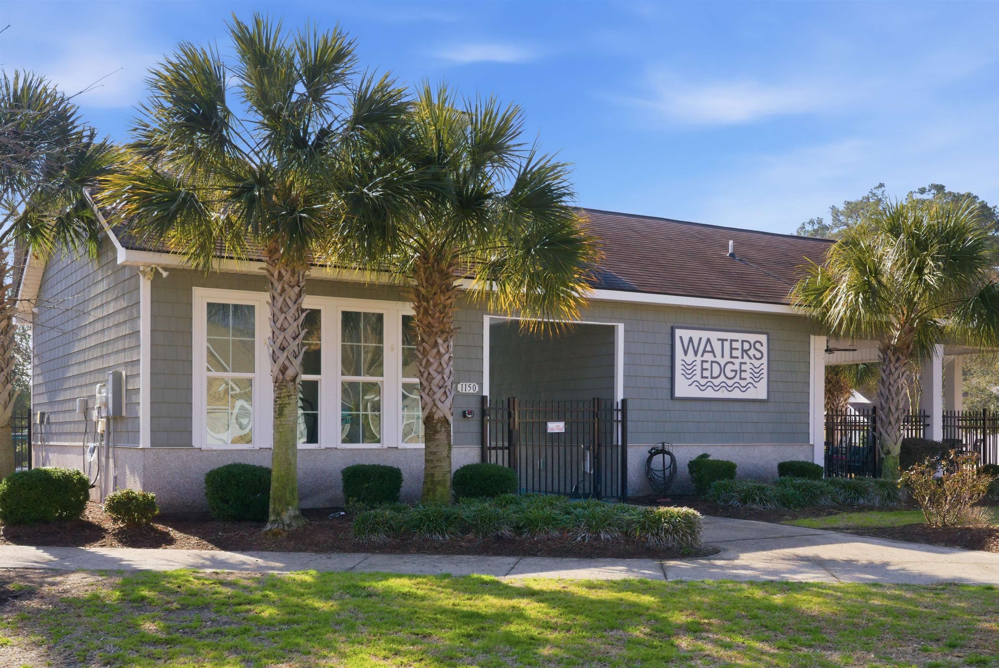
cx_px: 500
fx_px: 1055
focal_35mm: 38
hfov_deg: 50.7
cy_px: 334
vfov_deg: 35.1
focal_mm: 38
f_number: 16
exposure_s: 1/160
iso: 400
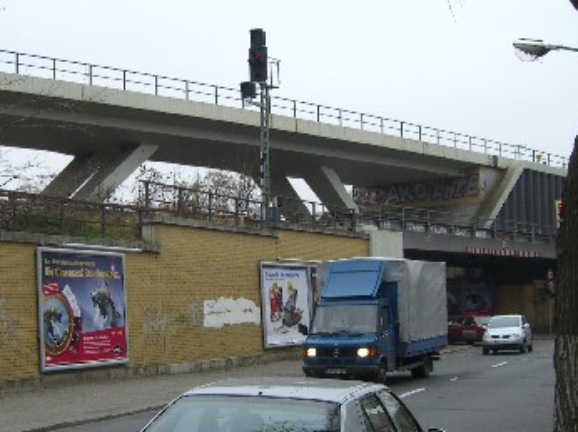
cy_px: 283
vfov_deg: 22.8
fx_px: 1068
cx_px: 240
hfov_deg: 30.2
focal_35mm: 64
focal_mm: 7.9
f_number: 2.8
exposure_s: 1/100
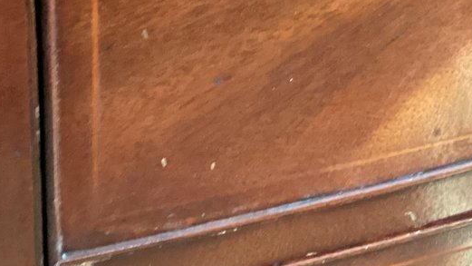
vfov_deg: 11.9
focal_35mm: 98
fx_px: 1226
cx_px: 253
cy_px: -112
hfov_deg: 21.8
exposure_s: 1/30
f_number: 2.4
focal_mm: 3.3
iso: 400
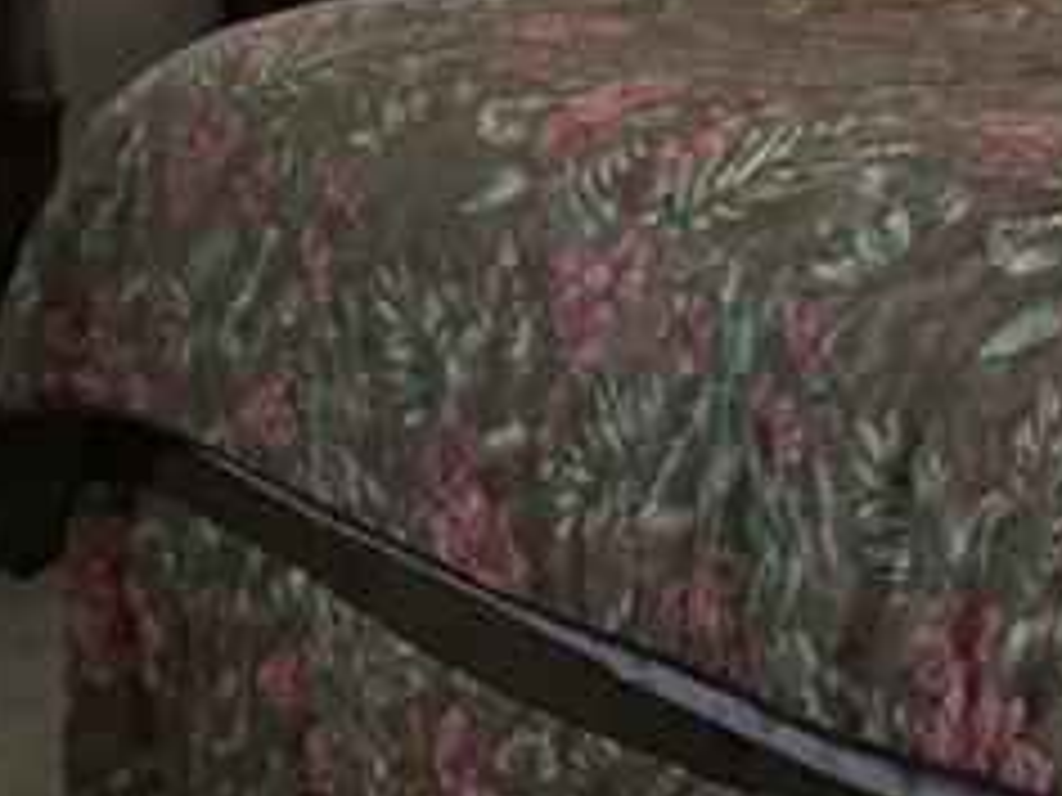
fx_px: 3866
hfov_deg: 15.6
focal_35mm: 126
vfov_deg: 11.7
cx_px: 765
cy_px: 157
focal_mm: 4.15
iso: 400
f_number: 2.2
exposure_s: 1/15
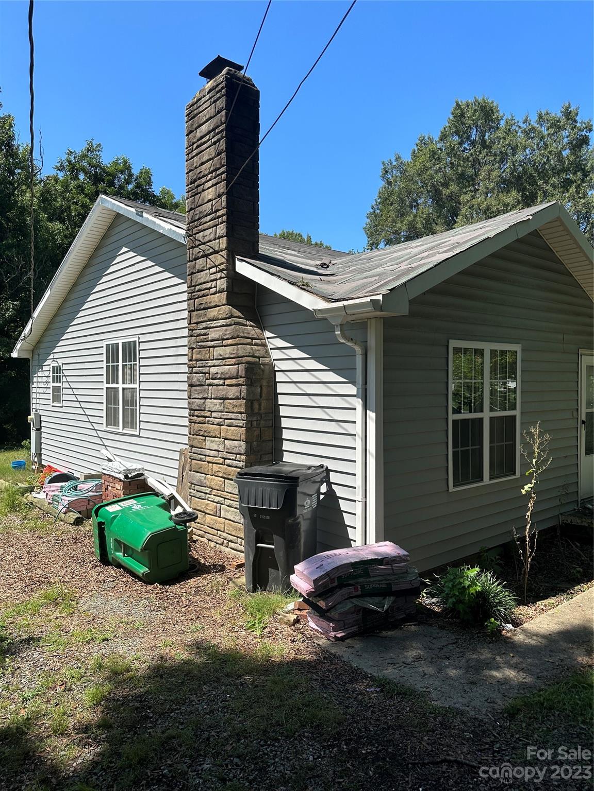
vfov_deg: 71.6
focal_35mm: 24
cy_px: 396
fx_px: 549
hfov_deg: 56.8
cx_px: 297
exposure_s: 1/3247
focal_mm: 6.86
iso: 80
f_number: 1.78
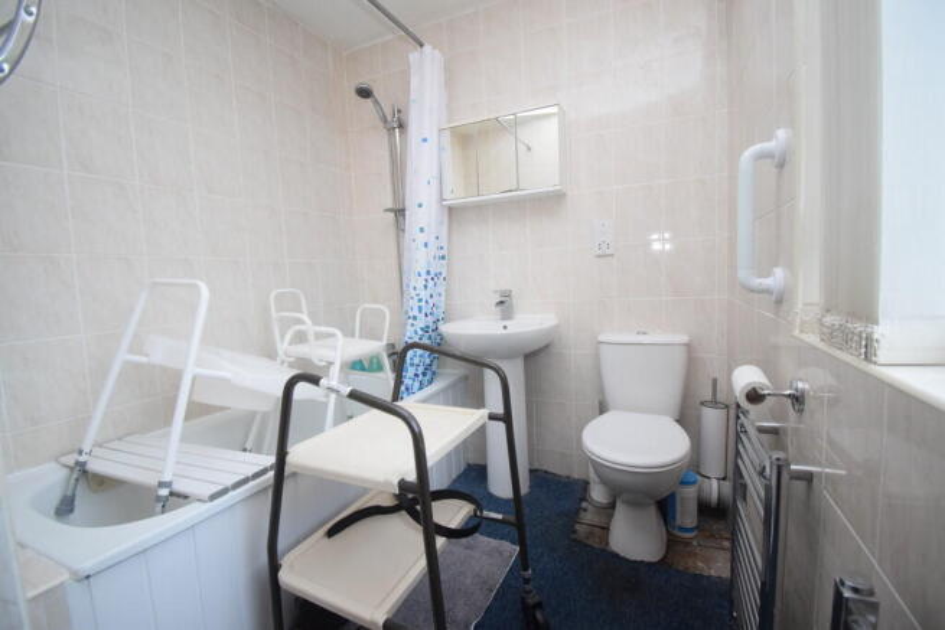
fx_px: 394
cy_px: 315
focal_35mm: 15
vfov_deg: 77.4
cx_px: 472
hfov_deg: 100.4
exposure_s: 1/60
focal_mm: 10
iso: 2200
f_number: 4.5
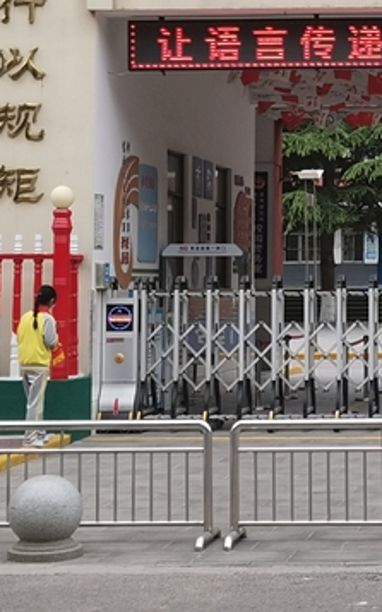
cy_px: 139
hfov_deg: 11.6
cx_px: 475
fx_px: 1833
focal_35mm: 110
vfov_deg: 18.8
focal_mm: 4.75
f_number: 1.8
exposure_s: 1/341
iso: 50
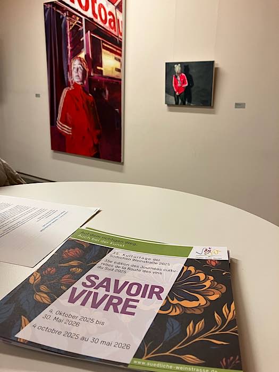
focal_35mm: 28
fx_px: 301
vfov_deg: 63.4
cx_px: 140
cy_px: 186
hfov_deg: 49.7
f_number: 1.8
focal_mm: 3.99
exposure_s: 1/60
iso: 160
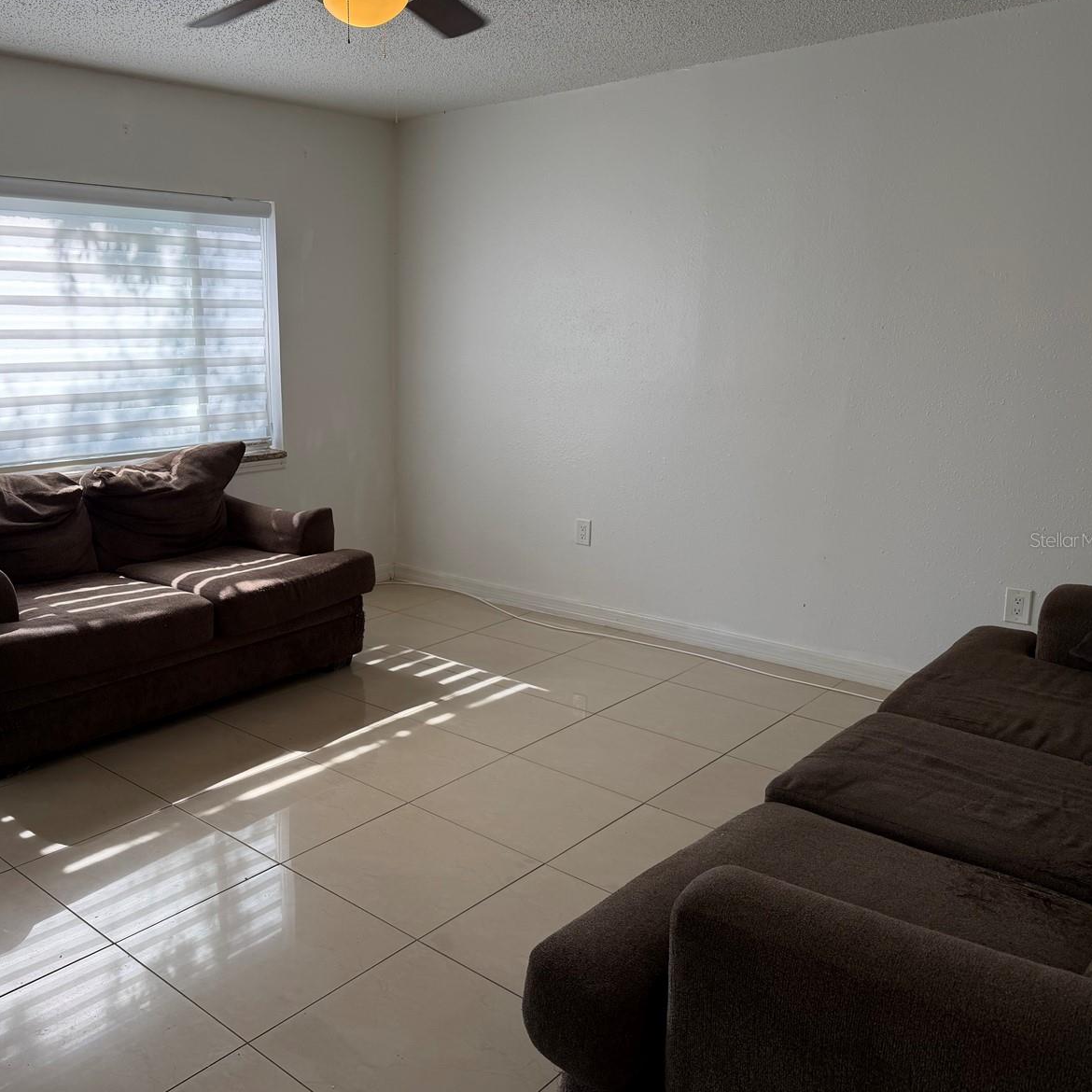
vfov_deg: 55.6
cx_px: 371
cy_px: 539
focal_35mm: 29
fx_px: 1035
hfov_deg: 54.6
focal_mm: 6.76
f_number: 1.78
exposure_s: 1/228
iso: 80
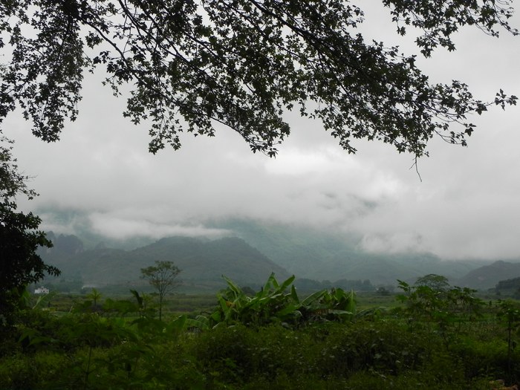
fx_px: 1127
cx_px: 260
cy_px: 195
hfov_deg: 26.0
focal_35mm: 75
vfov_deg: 19.6
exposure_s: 1/280
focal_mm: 13.4
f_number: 6.3
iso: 160
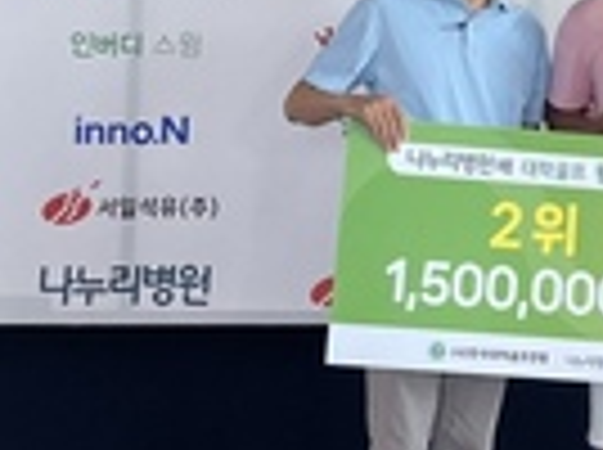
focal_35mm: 98
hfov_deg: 19.7
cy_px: -4
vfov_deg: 14.8
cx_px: 554
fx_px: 1704
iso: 64
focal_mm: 5.1
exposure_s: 1/120
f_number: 1.6
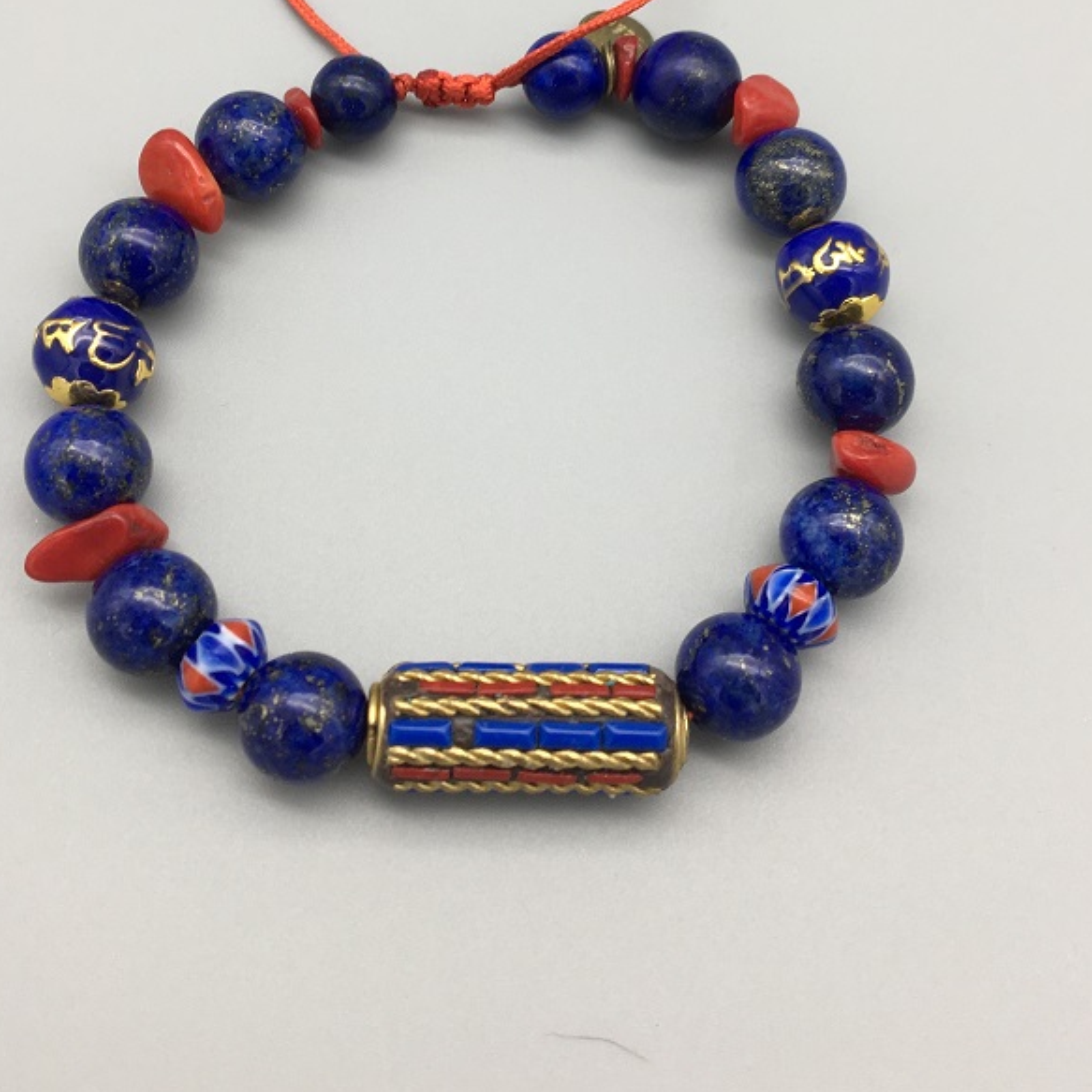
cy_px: 330
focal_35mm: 44
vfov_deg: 37.7
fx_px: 1570
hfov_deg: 38.3
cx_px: 526
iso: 25
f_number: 2.2
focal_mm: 4.15
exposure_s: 1/100
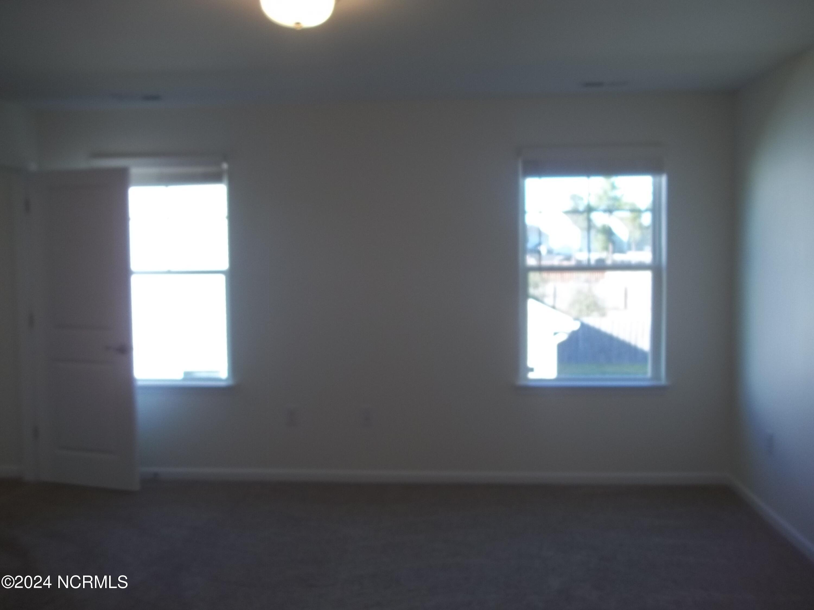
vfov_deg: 44.2
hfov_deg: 56.8
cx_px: 407
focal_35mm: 32
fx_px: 752
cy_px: 305
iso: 64
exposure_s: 1/80
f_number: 2.9
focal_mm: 5.7
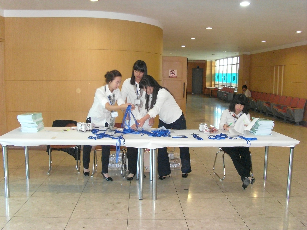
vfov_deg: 39.7
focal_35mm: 36
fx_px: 319
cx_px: 154
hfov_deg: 51.4
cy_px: 115
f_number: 3.5
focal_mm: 6
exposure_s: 1/45
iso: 100
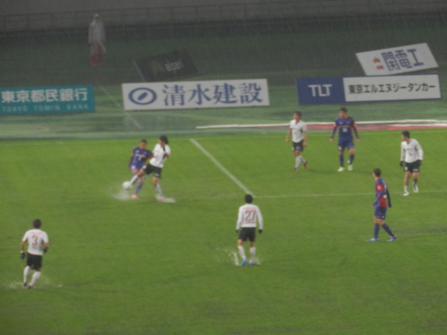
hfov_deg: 4.6
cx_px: 224
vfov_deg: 3.4
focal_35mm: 435
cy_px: 168
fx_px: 5617
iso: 500
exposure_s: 1/60
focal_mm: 77.3
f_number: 5.6
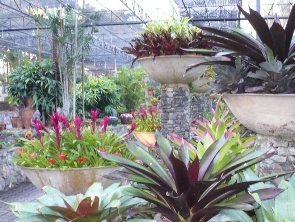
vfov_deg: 32.8
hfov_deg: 42.6
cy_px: 133
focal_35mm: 44
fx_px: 375
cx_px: 184
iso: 500
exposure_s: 1/30
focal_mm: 5.8
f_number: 2.8
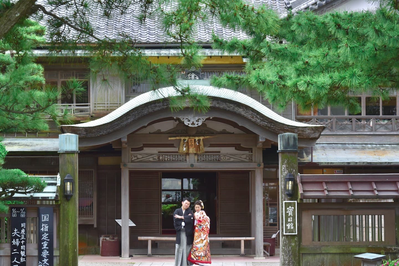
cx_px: 200
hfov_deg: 15.8
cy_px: 133
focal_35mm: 130
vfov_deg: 10.6
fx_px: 1441
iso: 2000
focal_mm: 130
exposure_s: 1/250
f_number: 13
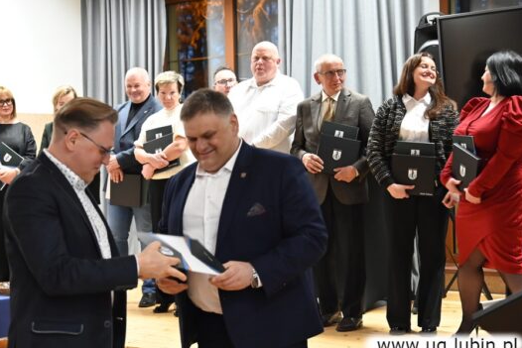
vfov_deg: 20.9
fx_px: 943
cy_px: 181
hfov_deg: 30.9
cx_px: 251
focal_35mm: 65
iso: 3200
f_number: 2.8
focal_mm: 38
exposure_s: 1/100
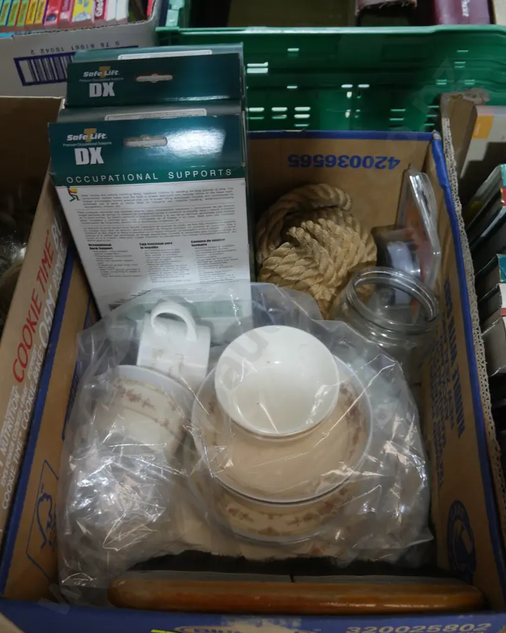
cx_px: 253
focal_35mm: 38
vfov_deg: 47.9
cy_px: 340
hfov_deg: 39.2
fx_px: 711
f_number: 4
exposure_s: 1/60
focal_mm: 18
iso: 1250
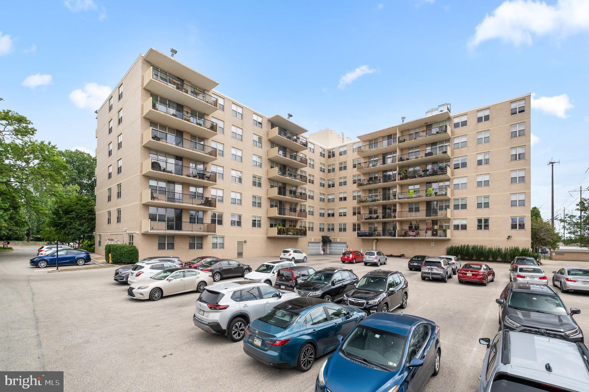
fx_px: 229
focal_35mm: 14
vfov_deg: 81.1
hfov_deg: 104.3
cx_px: 294
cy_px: 196
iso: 400
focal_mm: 14
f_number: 7.1
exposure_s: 1/640
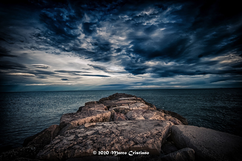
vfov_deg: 67.2
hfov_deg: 90.1
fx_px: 121
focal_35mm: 18
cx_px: 121
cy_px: 80
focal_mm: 12
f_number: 10
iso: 100
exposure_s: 1/200
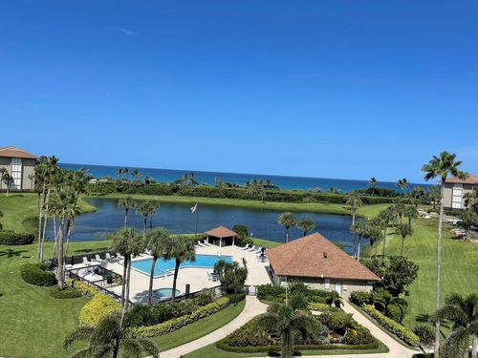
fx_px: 359
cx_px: 239
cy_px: 179
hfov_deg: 67.3
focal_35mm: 26
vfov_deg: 53.1
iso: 32
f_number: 1.6
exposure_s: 1/4717
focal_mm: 5.1
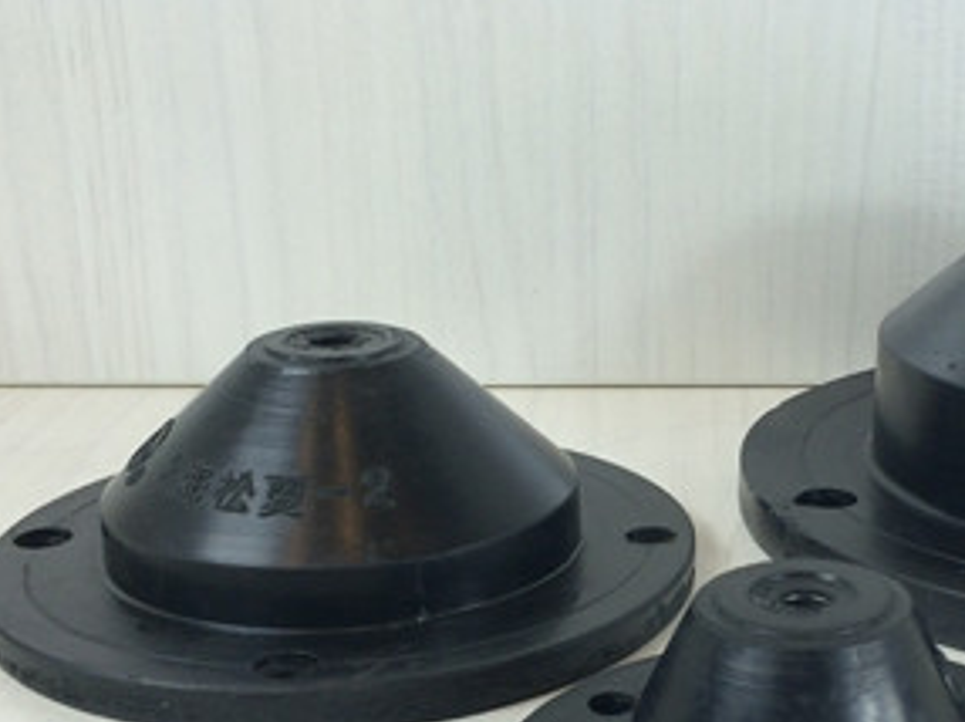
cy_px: 567
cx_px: 736
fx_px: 1755
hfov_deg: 30.2
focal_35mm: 63
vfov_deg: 23.0
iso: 64
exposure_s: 1/120
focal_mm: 4.12
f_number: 2.2
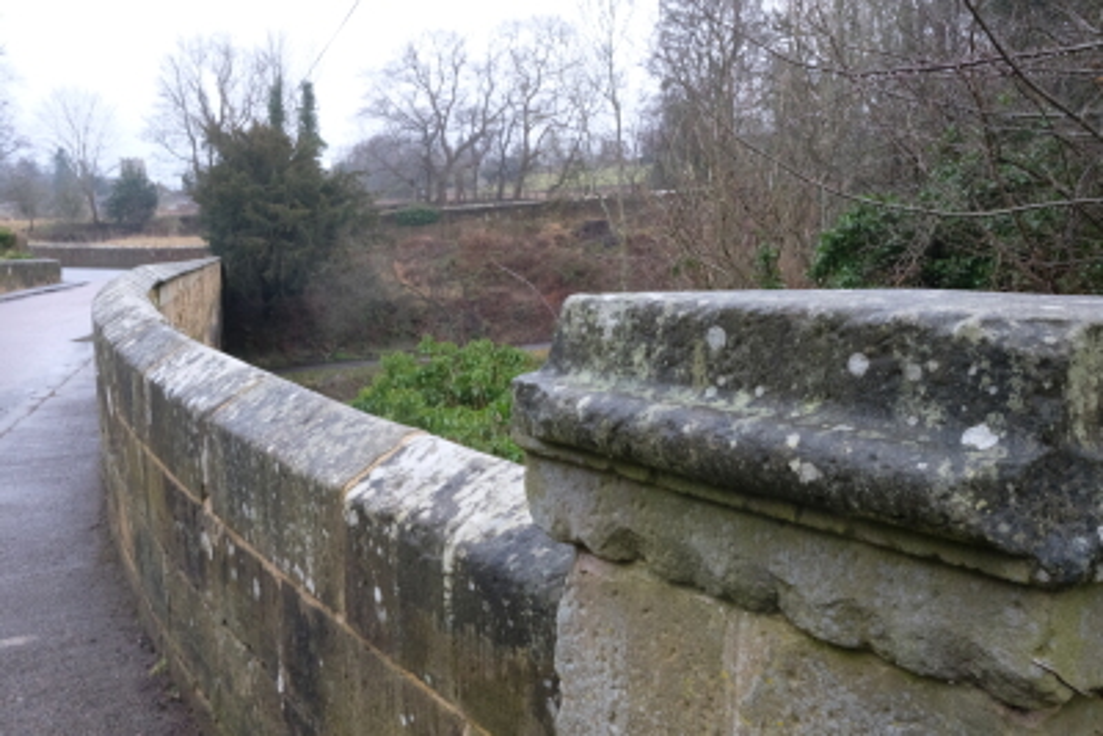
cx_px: 552
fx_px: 1073
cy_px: 368
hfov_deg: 54.4
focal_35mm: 35
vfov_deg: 37.9
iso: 1600
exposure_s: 1/20
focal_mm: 23
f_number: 16
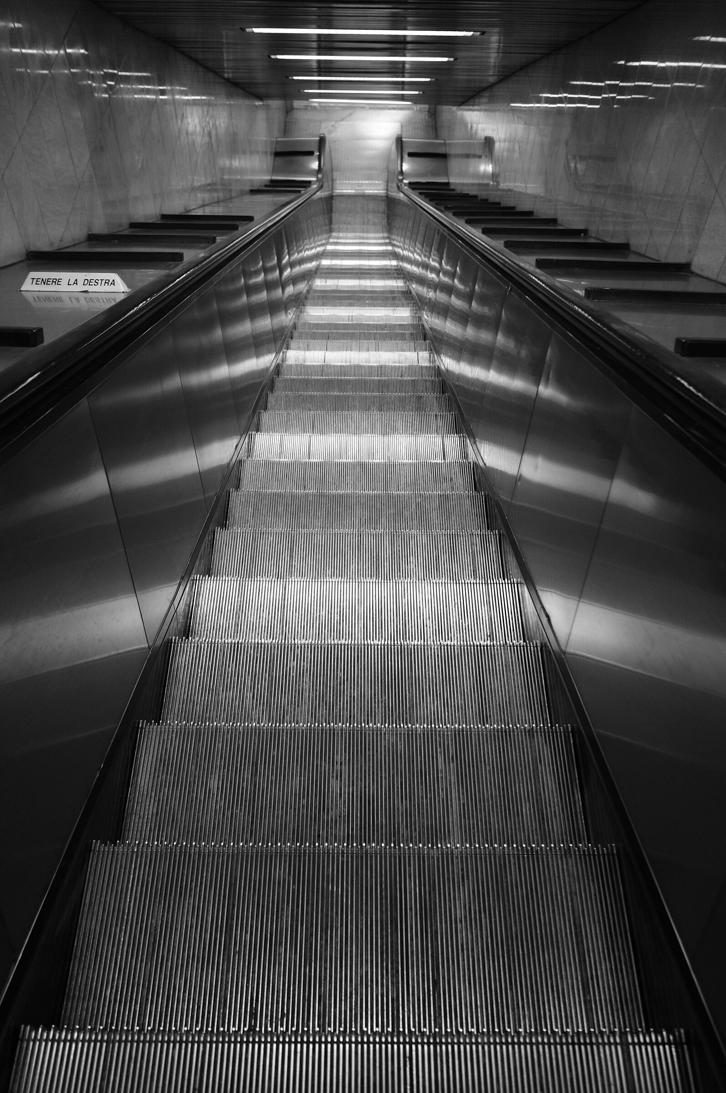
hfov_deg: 43.5
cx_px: 363
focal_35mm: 30
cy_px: 546
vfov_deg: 62.0
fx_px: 910
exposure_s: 1/40
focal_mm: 20
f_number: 2.8
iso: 500
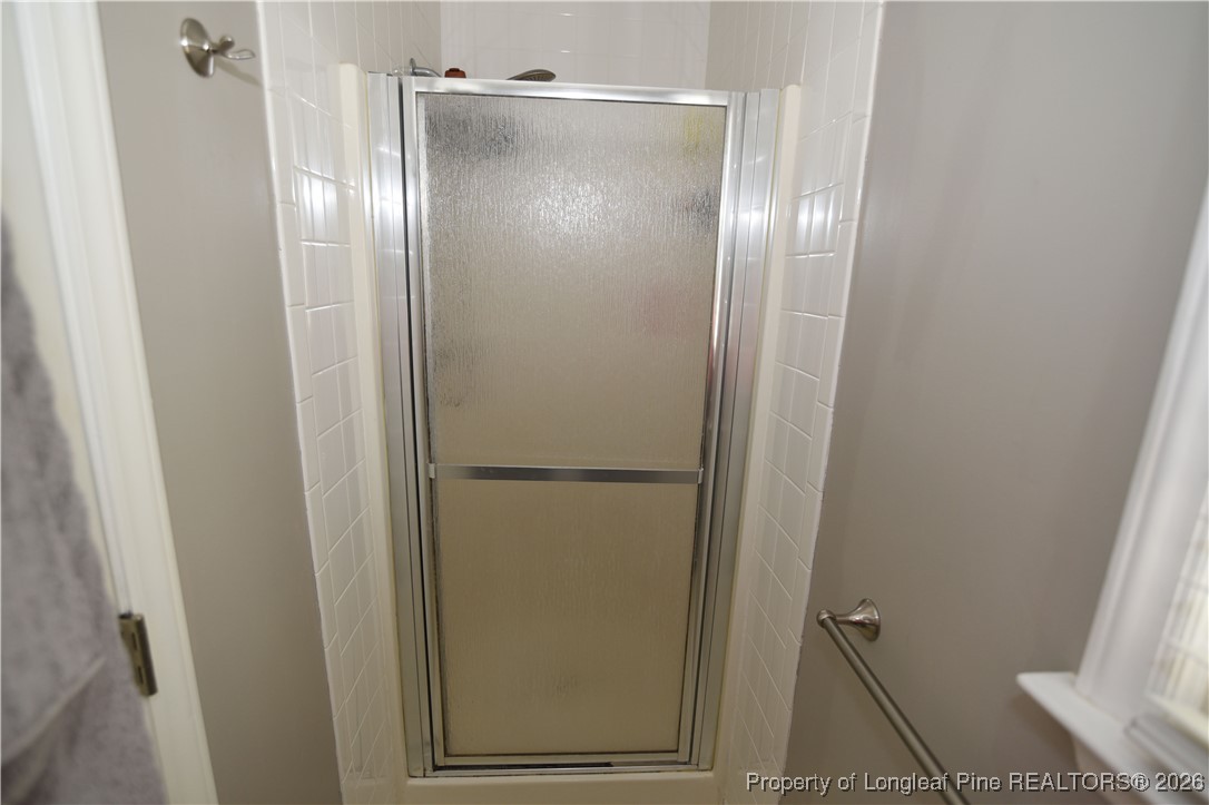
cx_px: 604
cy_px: 402
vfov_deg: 73.7
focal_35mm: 16
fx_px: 537
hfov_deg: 96.8
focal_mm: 16
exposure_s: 1/200
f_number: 2.8
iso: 250
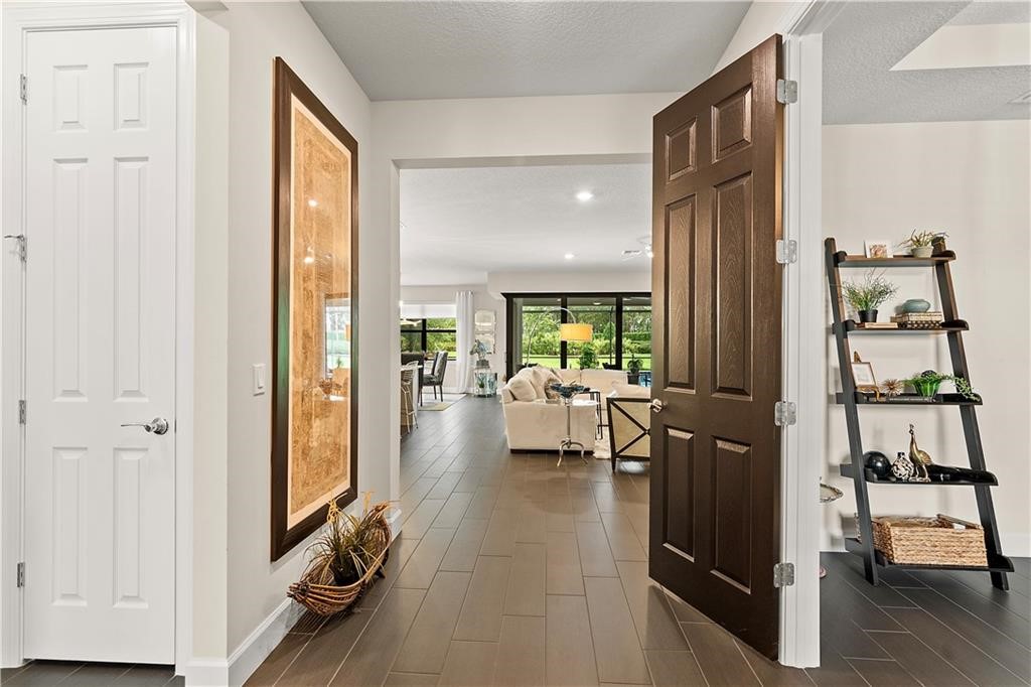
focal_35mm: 16
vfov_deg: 72.0
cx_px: 516
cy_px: 344
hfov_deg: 95.0
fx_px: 472
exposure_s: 1/3
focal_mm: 11
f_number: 6.3
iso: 320
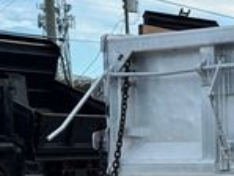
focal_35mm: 103
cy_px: 160
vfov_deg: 14.2
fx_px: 697
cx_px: 339
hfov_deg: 17.4
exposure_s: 1/2801
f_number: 1.78
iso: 80
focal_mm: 6.76
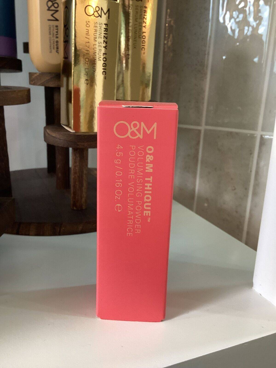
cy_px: 184
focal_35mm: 31
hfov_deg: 45.4
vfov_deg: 58.4
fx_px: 330
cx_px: 138
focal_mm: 3.3
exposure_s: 1/50
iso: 100
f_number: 2.4
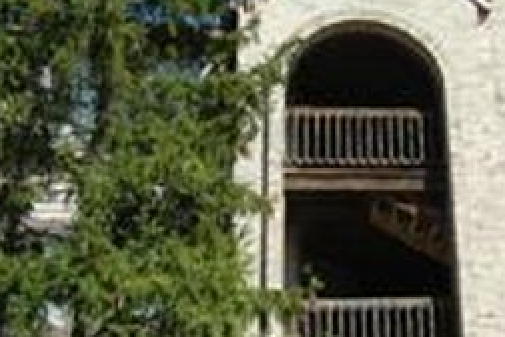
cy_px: 192
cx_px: 409
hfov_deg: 31.5
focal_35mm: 62
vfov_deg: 21.9
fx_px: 870
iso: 160
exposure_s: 1/313
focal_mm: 5.4
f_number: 7
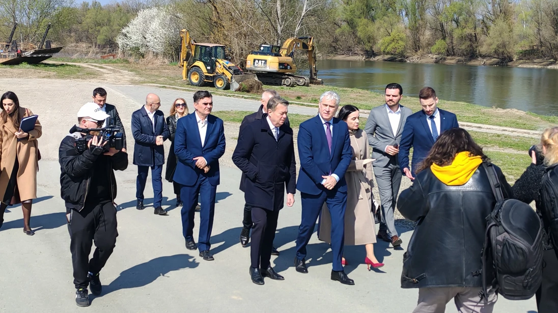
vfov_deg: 21.4
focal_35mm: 56
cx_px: 265
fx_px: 828
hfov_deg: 37.2
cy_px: 125
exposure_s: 1/1500
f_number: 1.95
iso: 50
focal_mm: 5.52
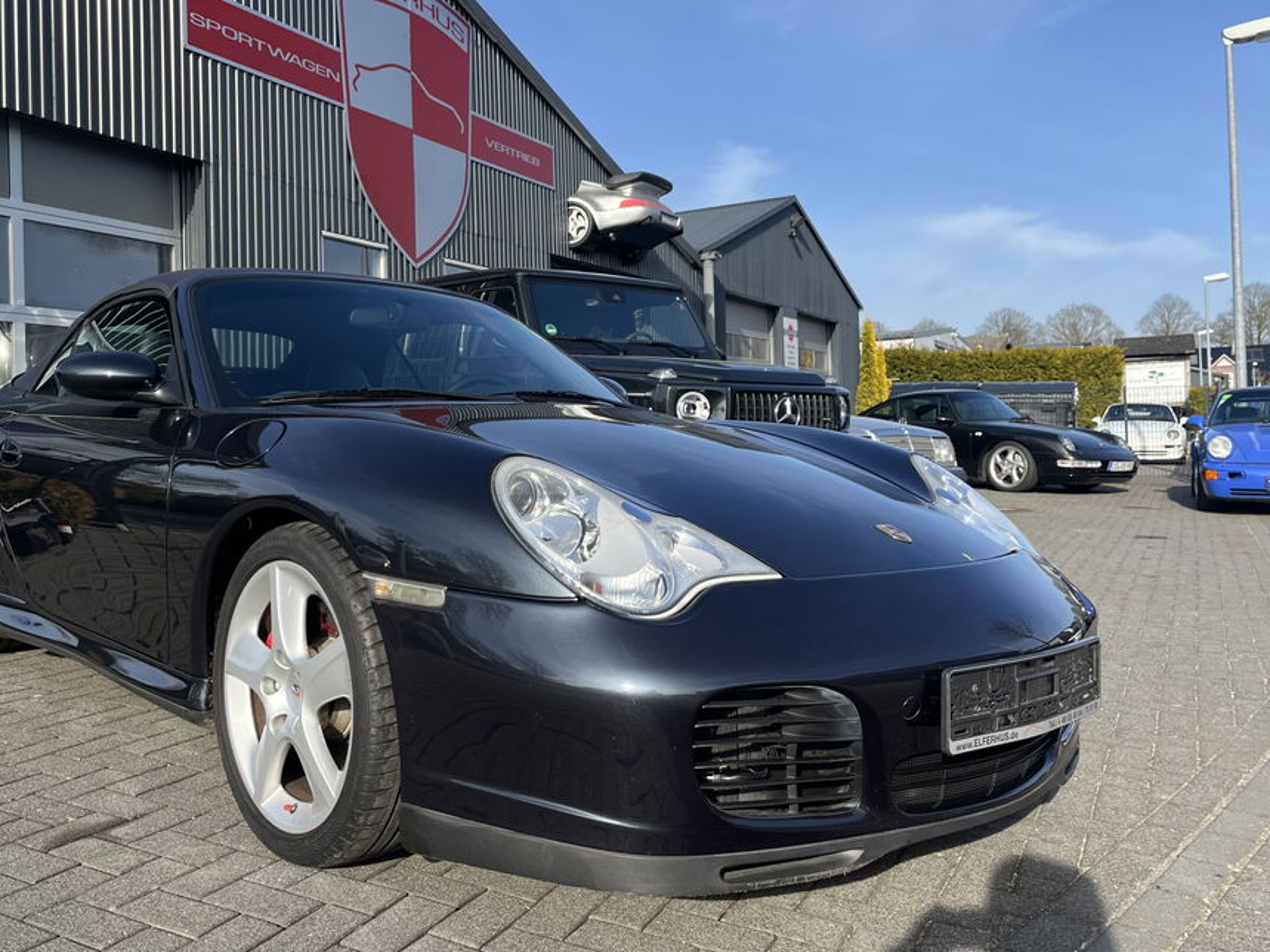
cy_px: 392
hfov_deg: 58.1
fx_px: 1137
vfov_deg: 45.2
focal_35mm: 31
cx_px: 549
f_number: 1.6
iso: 50
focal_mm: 5.1
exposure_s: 1/2358
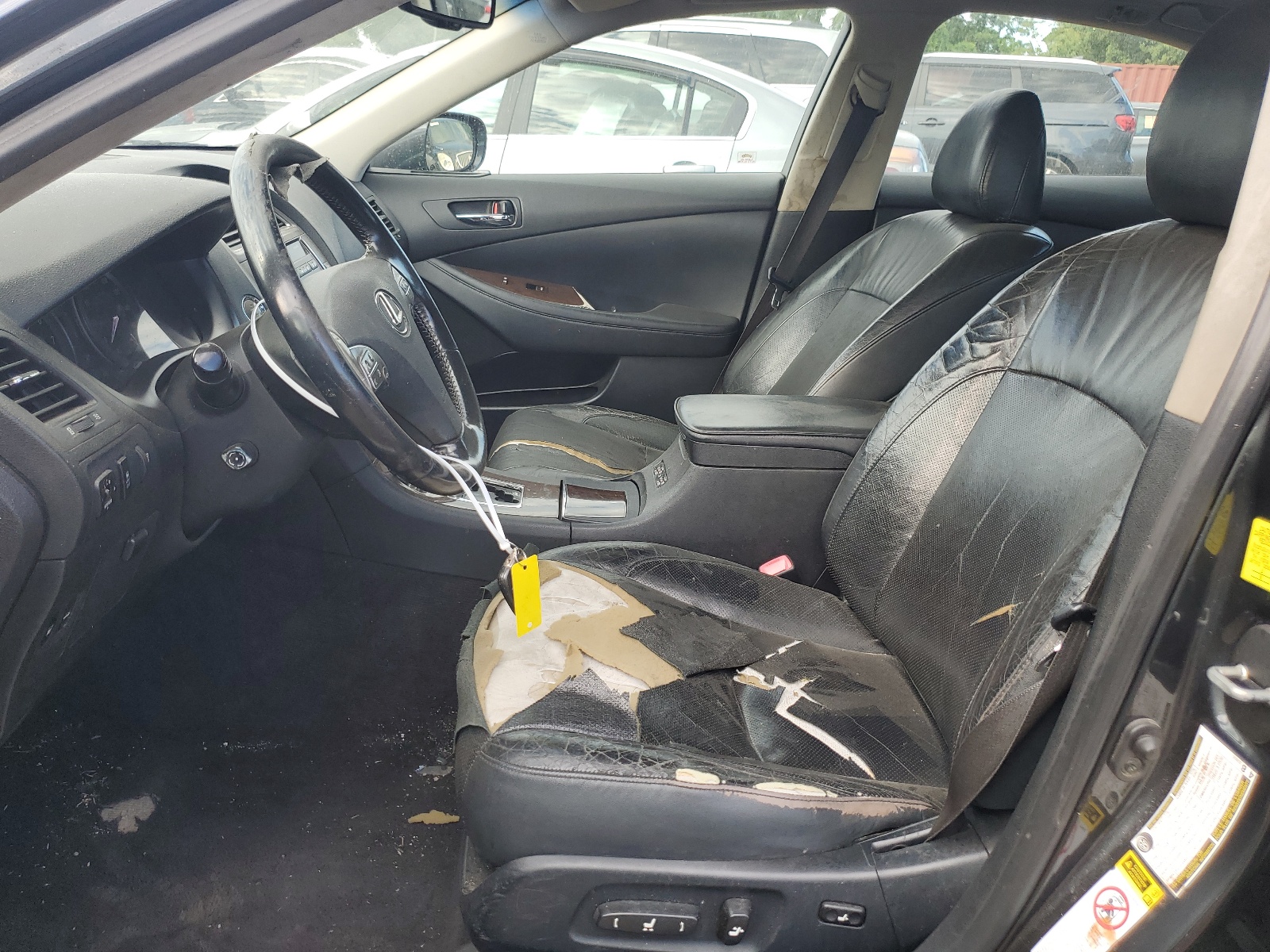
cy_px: 476
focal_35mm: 26
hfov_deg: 67.3
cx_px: 635
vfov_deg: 53.1
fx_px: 954
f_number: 1.5
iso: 50
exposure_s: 1/278
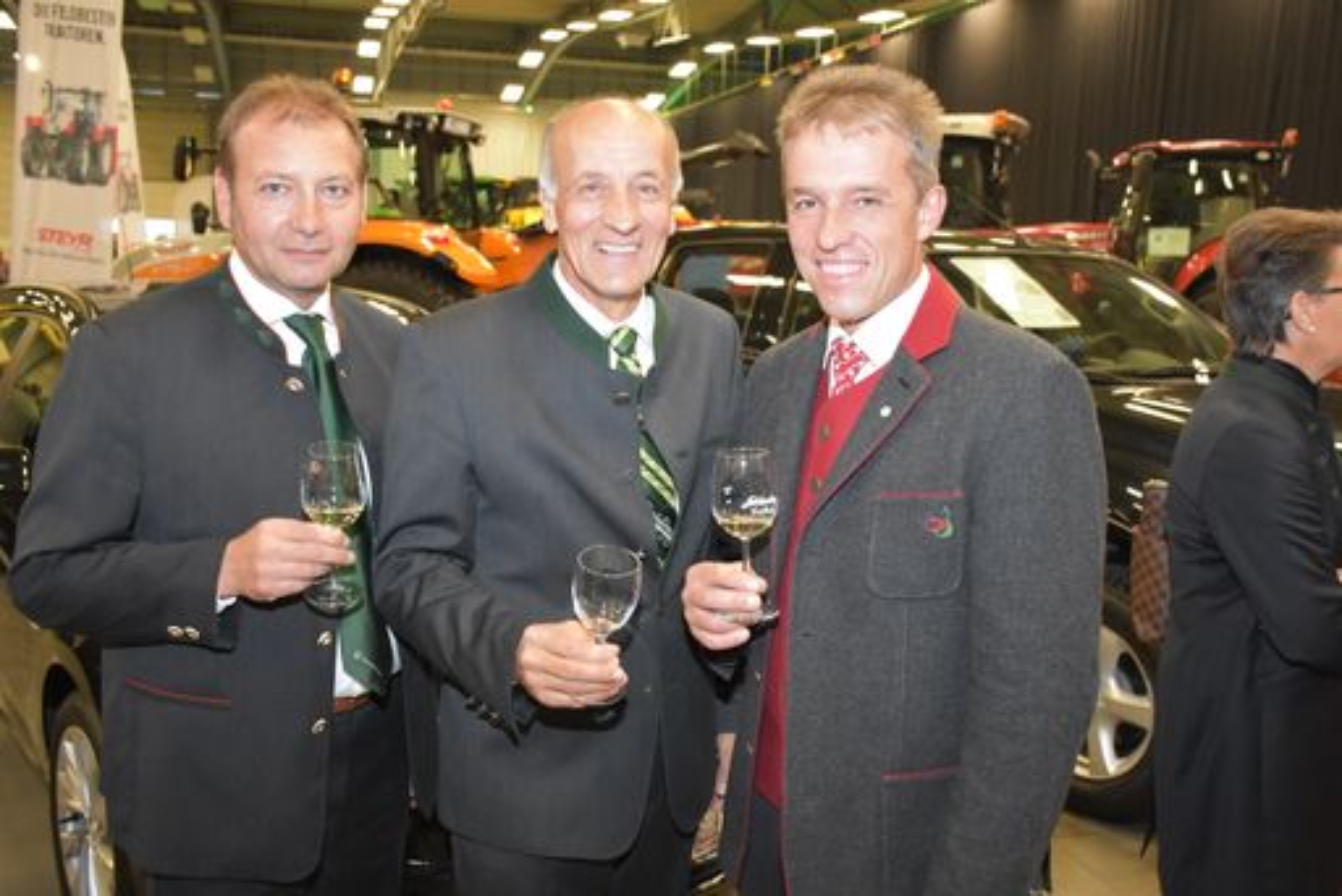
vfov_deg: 38.4
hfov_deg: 55.1
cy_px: 448
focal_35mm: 34
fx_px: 1287
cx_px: 671
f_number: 4
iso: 3200
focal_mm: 23
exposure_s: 1/60
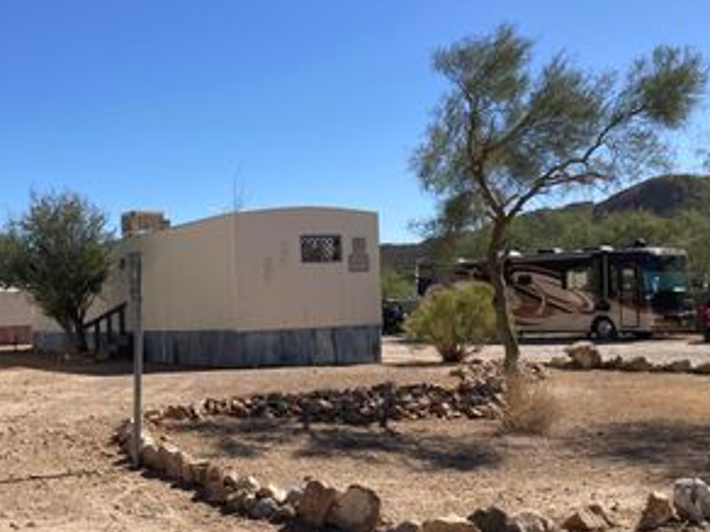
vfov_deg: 30.2
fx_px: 985
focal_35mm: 48
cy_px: 324
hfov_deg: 38.5
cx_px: 168
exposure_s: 1/2703
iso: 20
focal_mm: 3.99
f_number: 1.8
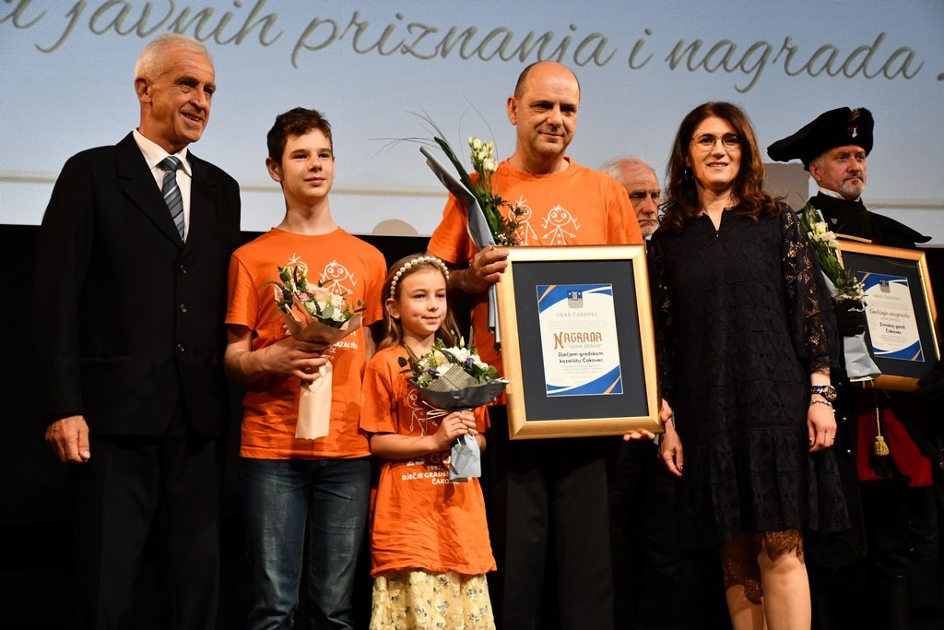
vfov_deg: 18.9
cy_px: 315
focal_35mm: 72
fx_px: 1888
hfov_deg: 28.1
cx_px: 472
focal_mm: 48
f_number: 4.5
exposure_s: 1/125
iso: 2800
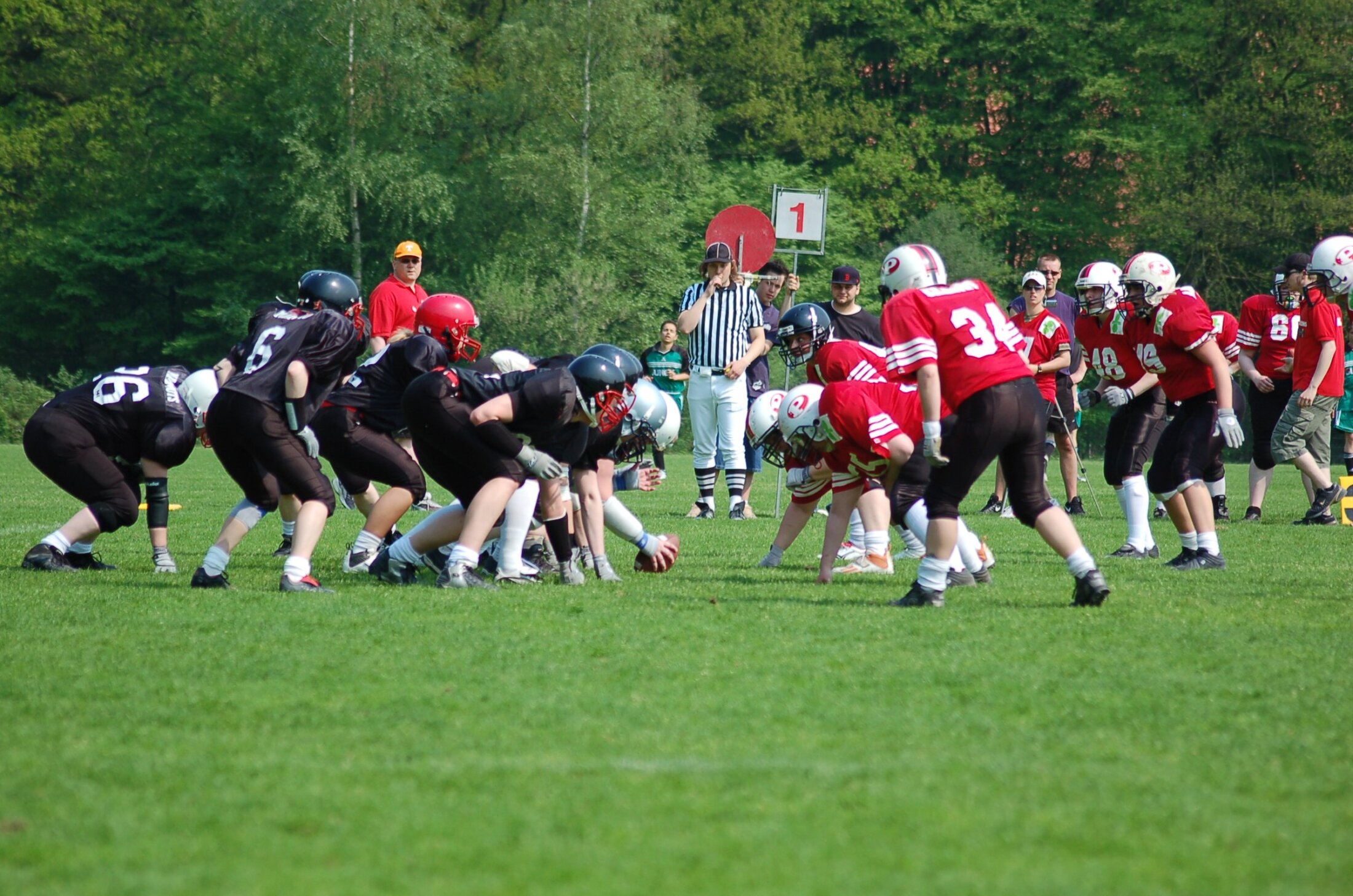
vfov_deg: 6.8
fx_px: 7596
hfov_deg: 10.2
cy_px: 448
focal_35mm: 202
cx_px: 676
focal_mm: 135
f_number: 4.5
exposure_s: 1/1000
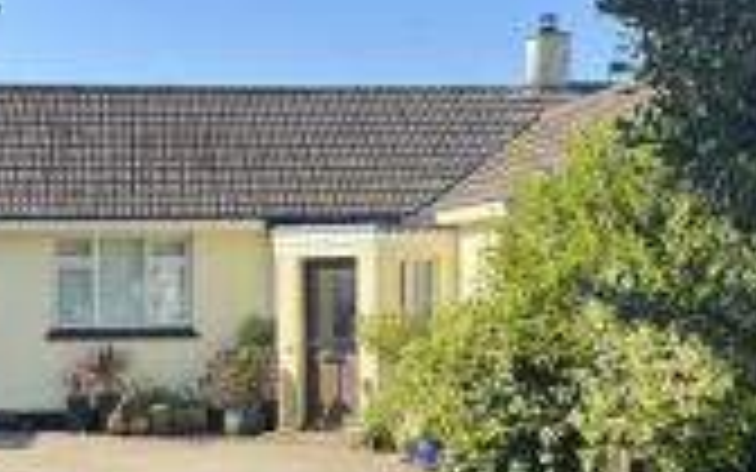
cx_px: 236
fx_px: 1319
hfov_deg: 31.7
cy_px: 330
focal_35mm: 64
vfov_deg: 20.2
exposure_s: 1/1923
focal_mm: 6.76
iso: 80
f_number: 1.78
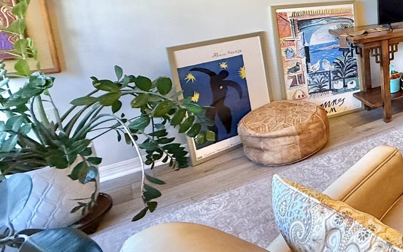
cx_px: 475
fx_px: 385
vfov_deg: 35.2
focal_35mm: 35
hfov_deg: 40.4
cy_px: 52
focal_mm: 2.22
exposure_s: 1/60
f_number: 2.2
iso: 500
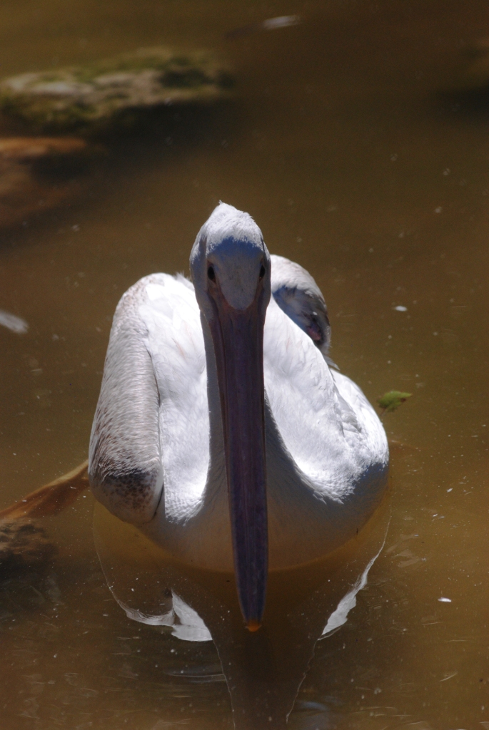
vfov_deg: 9.1
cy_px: 365
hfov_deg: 6.1
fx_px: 4573
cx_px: 244
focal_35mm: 225
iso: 400
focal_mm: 150
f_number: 5.6
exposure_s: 1/2000
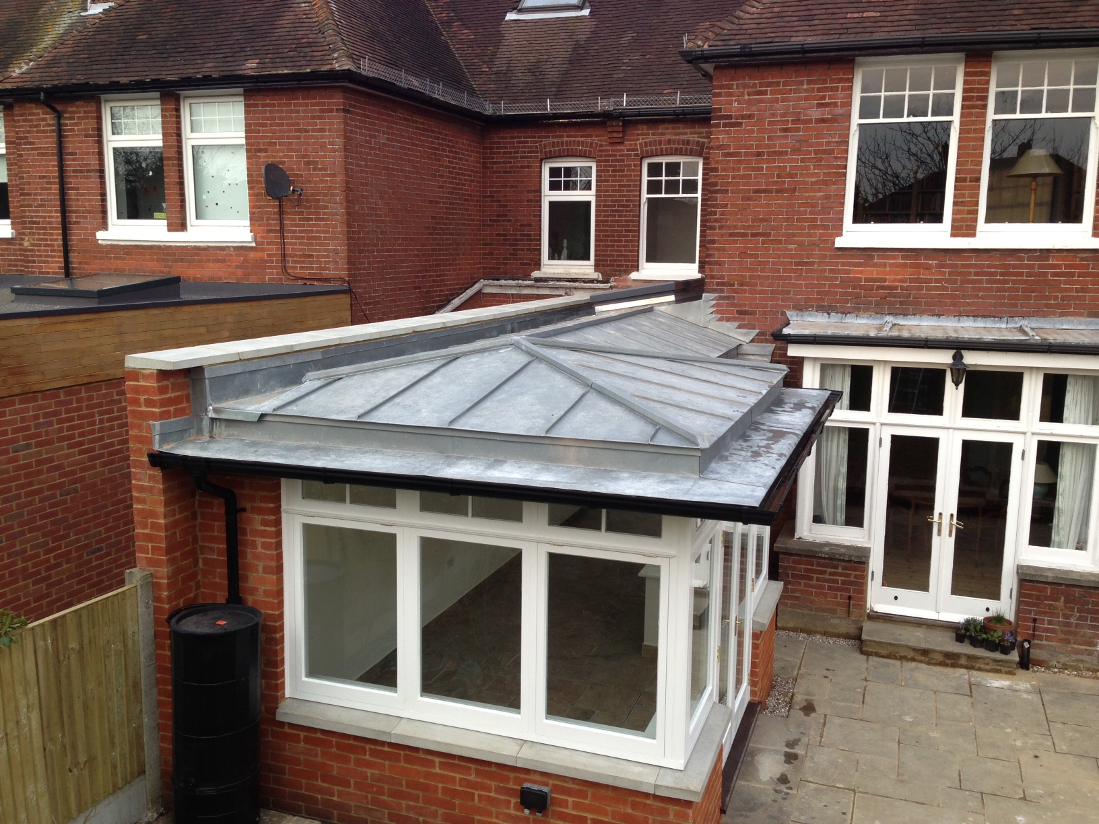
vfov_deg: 42.9
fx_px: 1048
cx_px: 550
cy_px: 412
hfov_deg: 55.4
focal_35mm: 33
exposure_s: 1/136
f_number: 2.4
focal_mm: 4.13
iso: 64
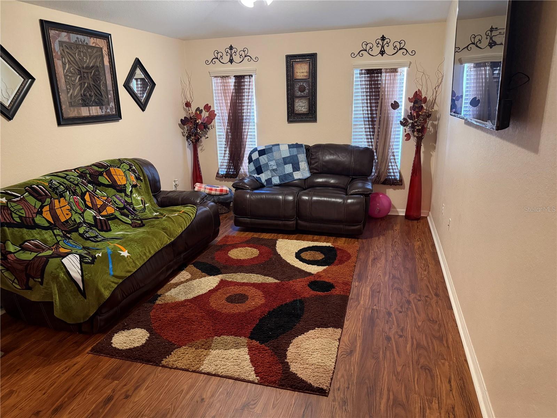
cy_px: 209
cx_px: 278
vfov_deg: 56.8
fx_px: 386
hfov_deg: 71.6
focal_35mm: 24
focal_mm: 6.76
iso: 640
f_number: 1.78
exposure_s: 1/60
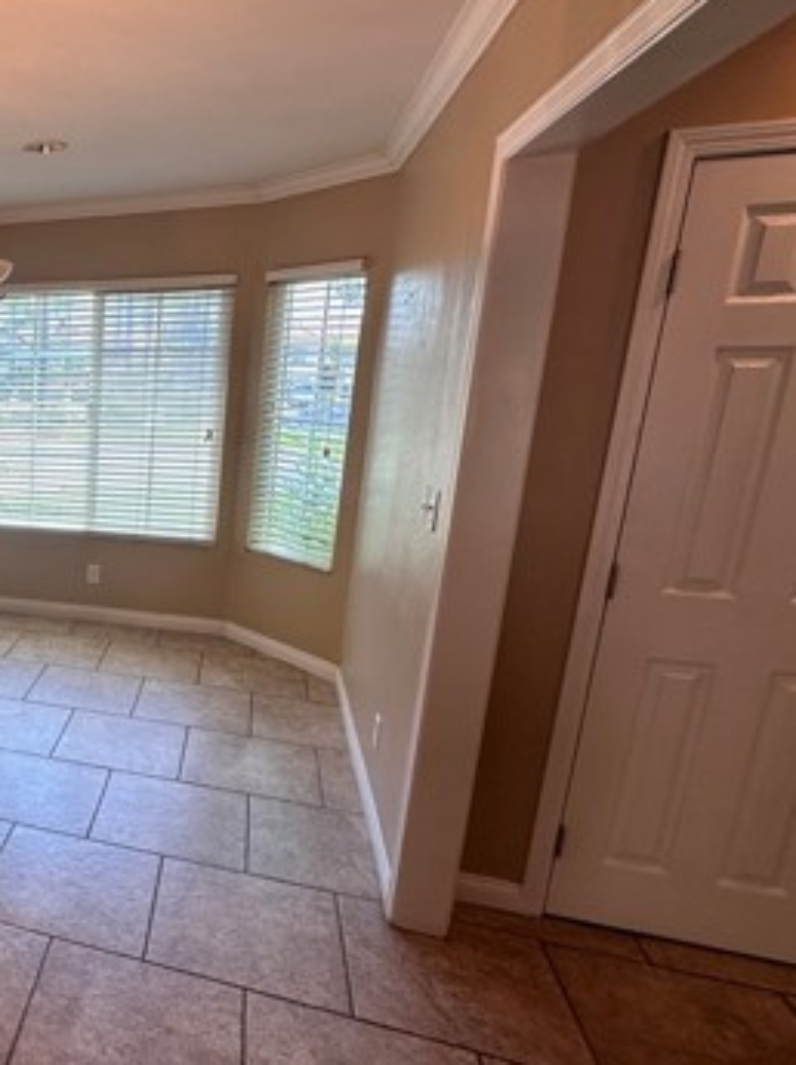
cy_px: 553
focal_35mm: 26
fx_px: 799
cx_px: -83
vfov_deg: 67.3
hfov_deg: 41.8
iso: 50
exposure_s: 1/120
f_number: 2.2
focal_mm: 2.22
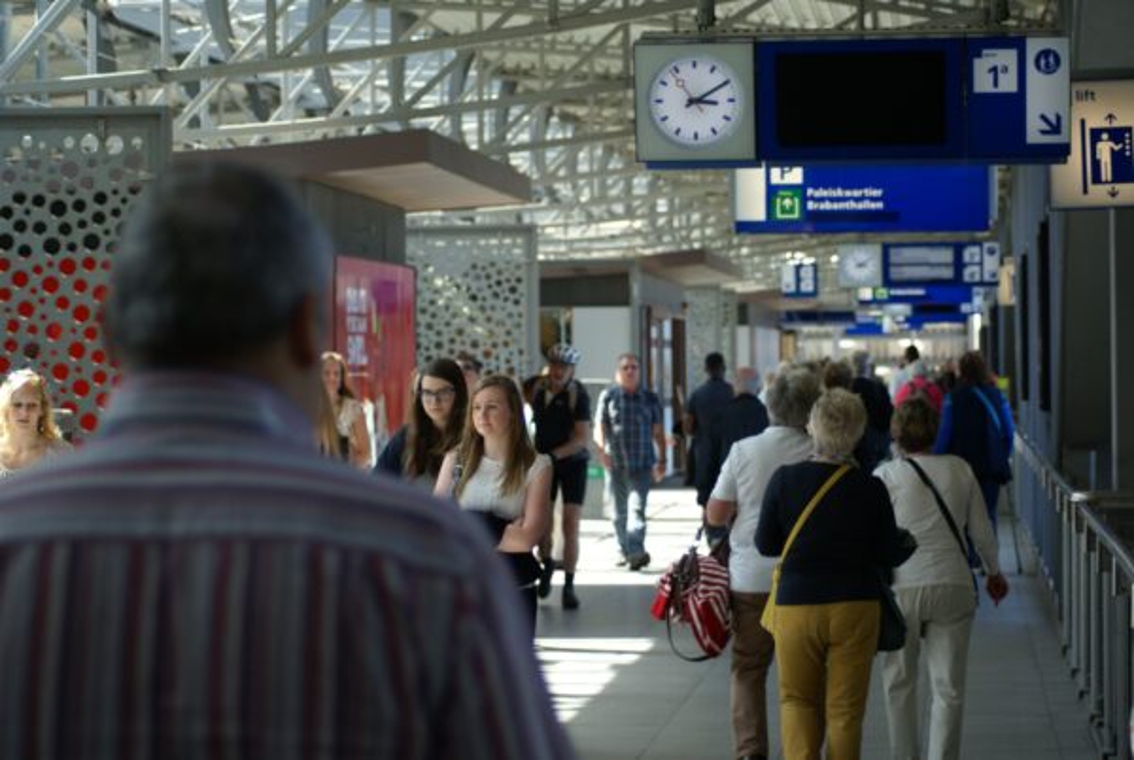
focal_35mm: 112
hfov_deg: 18.2
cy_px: 380
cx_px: 567
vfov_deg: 12.2
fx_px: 3549
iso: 160
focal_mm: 75
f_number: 4
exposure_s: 1/125
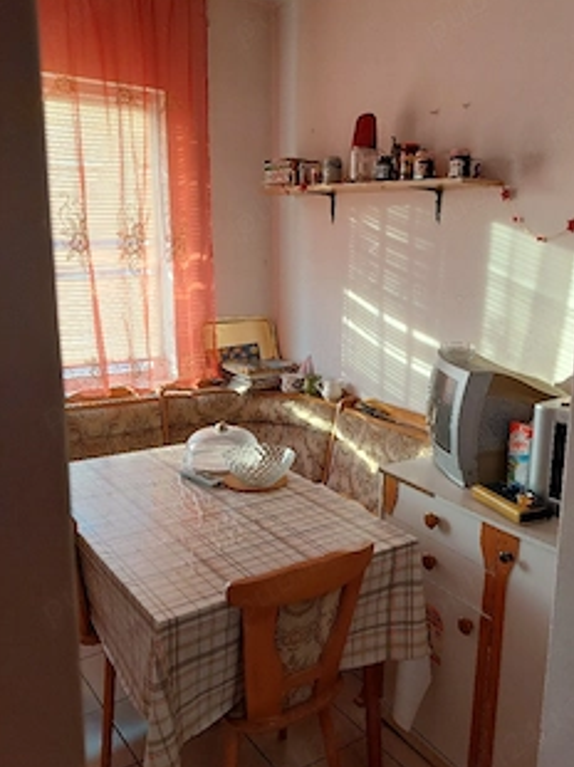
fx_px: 686
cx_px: 361
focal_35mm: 31
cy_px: 398
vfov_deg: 58.4
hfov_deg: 45.0
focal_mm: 5.23
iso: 80
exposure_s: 1/50
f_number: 1.8
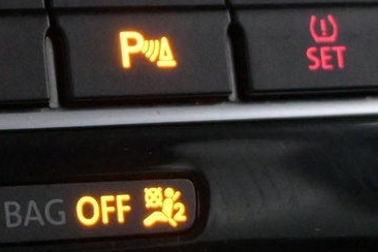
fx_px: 1953
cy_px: -6
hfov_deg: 10.8
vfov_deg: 7.3
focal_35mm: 186
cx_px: -86
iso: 5000
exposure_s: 1/50
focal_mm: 28
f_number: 4.5
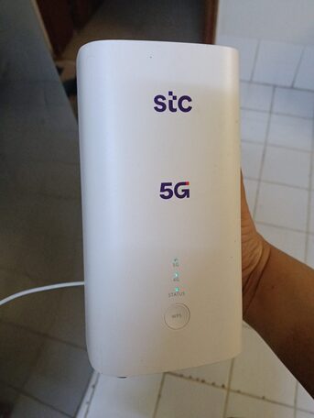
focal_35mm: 27
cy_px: 209
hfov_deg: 51.4
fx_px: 326
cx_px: 157
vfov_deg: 65.3
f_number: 1.8
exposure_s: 1/20
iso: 1000
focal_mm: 3.98
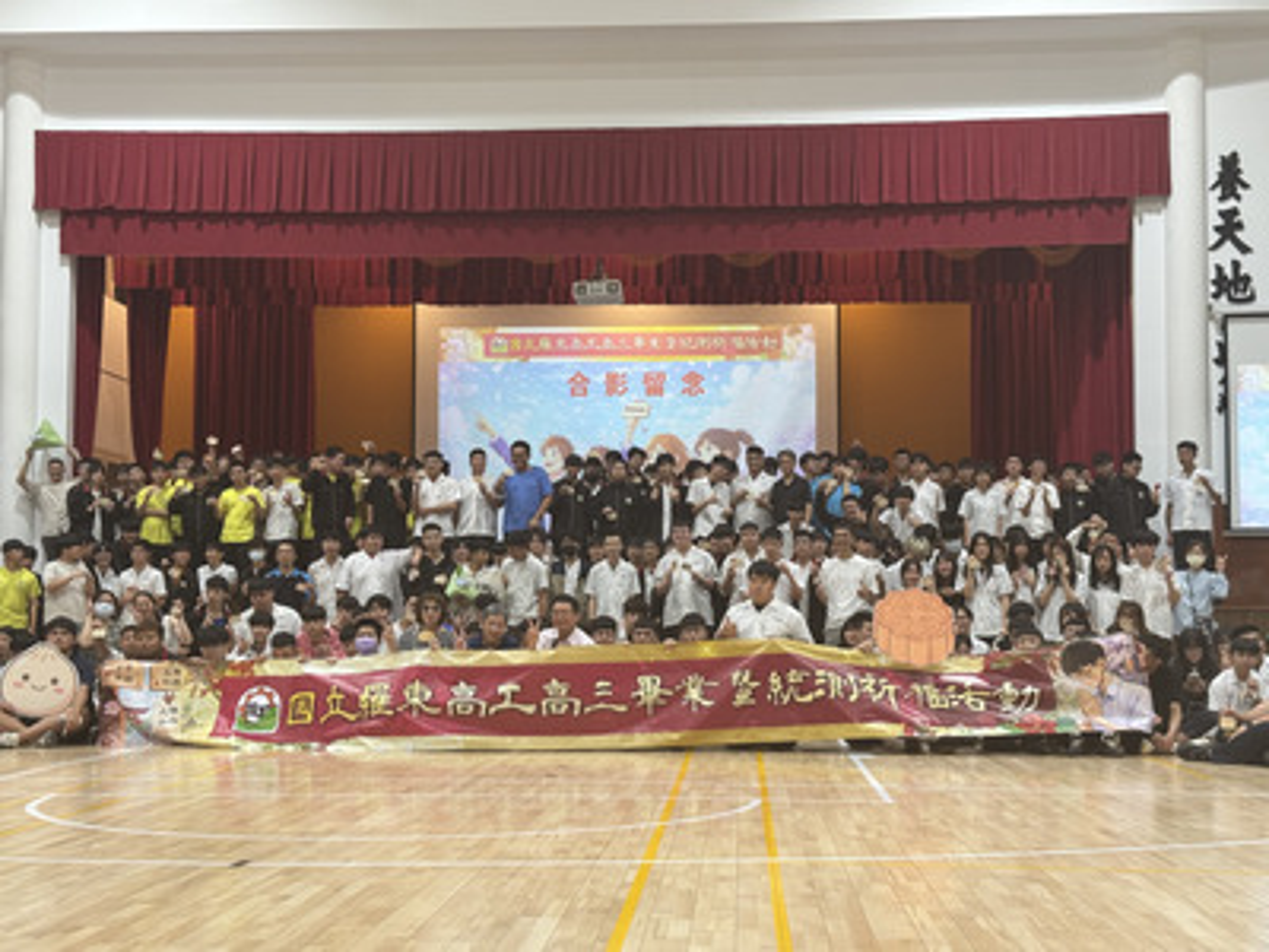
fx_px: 1760
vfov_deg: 30.3
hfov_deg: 39.7
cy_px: 476
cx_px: 634
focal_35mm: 48
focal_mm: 6.76
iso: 100
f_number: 1.78
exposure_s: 1/60
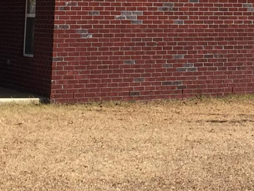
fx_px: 1042
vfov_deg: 9.9
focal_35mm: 142
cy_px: -149
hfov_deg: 13.5
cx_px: 317
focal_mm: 4.15
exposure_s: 1/1582
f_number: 2.2
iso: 32
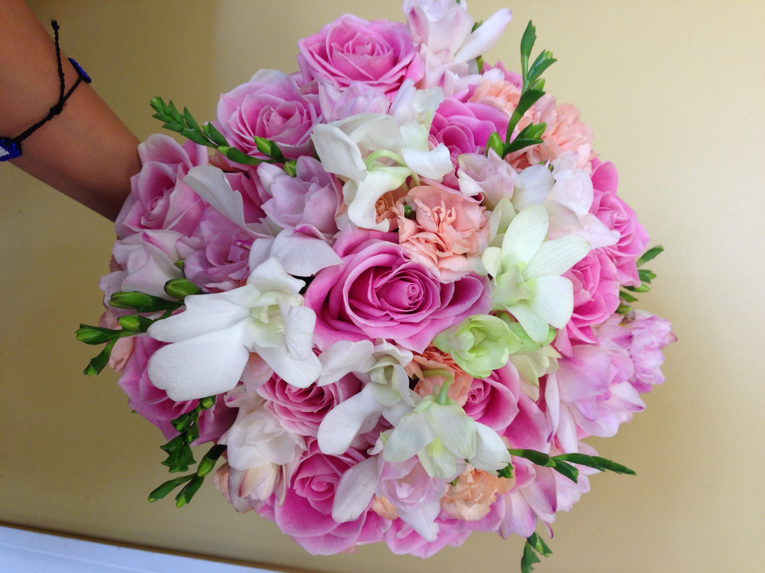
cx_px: 382
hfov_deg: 55.4
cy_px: 286
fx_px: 729
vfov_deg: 42.9
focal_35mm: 33
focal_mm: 4.12
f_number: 2.4
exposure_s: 1/20
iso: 64
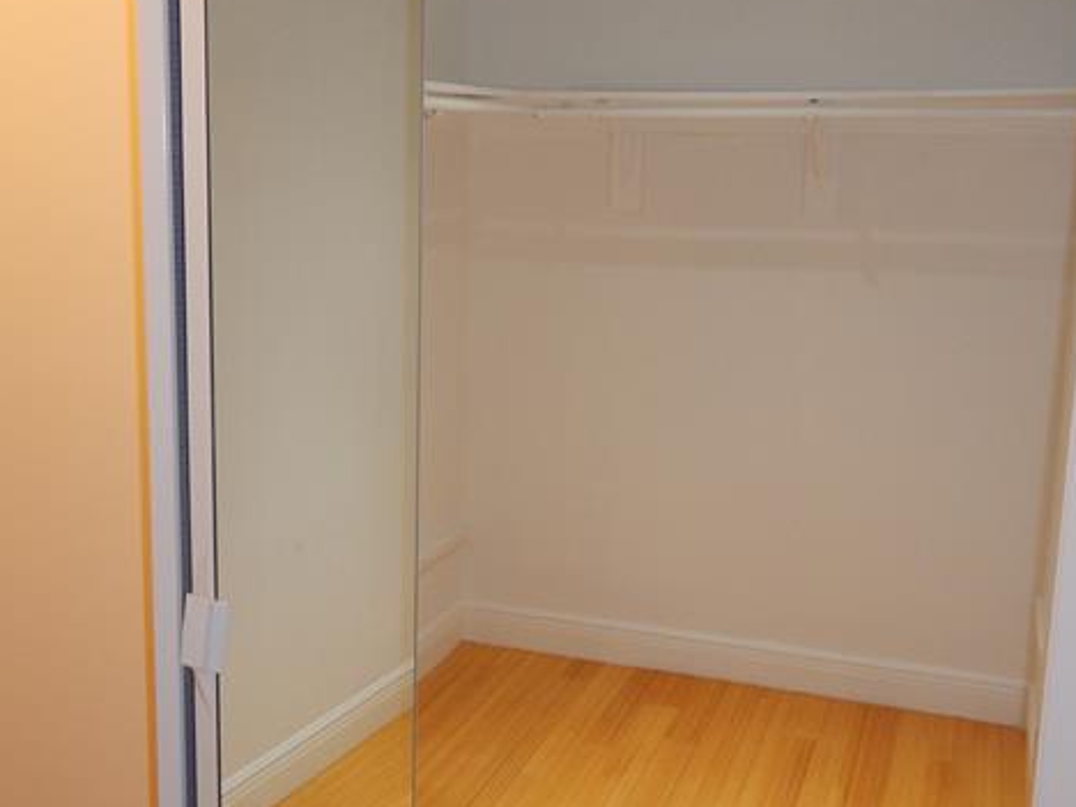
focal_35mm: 41
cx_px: 510
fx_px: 1274
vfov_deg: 35.1
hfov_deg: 45.8
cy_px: 400
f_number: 2.8
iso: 200
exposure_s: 1/30
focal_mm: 4.3
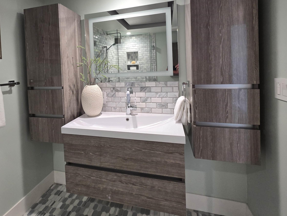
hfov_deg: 90.4
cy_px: 75
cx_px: 123
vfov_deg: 72.8
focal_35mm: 17
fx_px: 141
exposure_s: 1/60
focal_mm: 2.2
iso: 250
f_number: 2.2
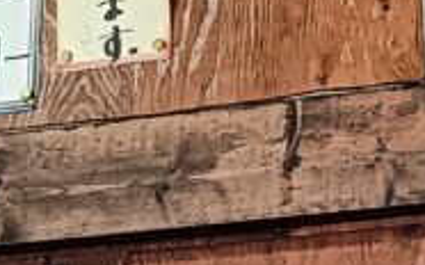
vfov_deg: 5.0
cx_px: 155
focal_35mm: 263
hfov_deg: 8.0
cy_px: 260
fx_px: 3044
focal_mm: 4.7
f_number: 1.7
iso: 640
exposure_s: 1/50
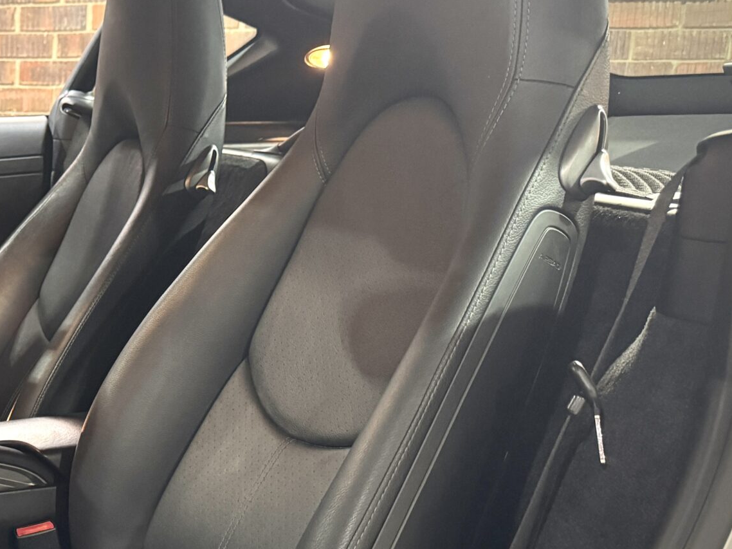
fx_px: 1142
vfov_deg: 27.0
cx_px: -54
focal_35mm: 54
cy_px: 337
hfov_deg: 31.8
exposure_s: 1/33
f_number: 1.78
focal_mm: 6.76
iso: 800
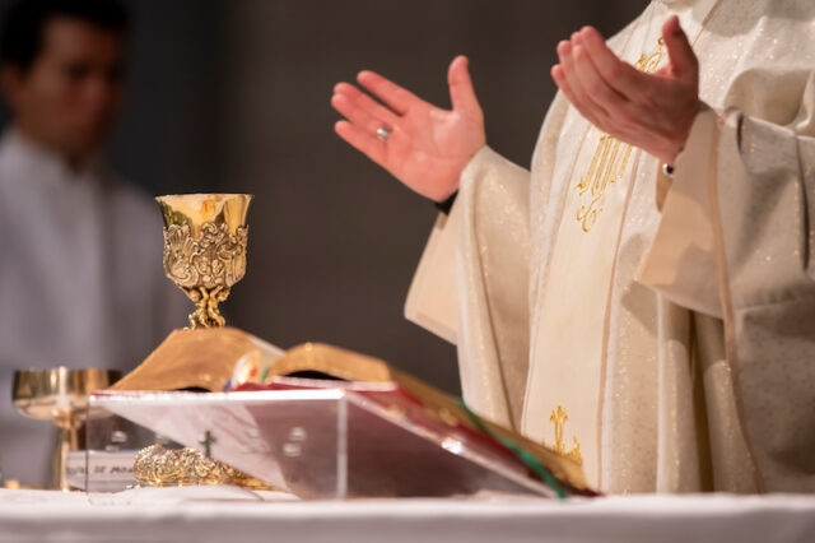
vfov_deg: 6.9
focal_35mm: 200
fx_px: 4525
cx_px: 408
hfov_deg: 10.3
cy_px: 272
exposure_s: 1/250
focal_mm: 200
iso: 4000
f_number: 2.8
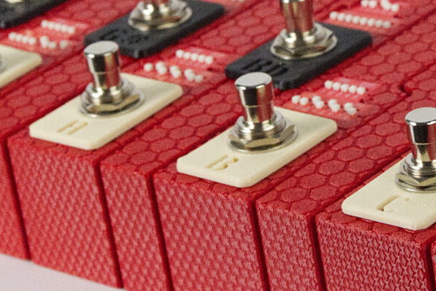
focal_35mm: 220
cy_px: -39
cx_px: 298
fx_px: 2666
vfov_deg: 6.2
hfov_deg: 9.3
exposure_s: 1/250
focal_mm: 34
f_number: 6.3
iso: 2000
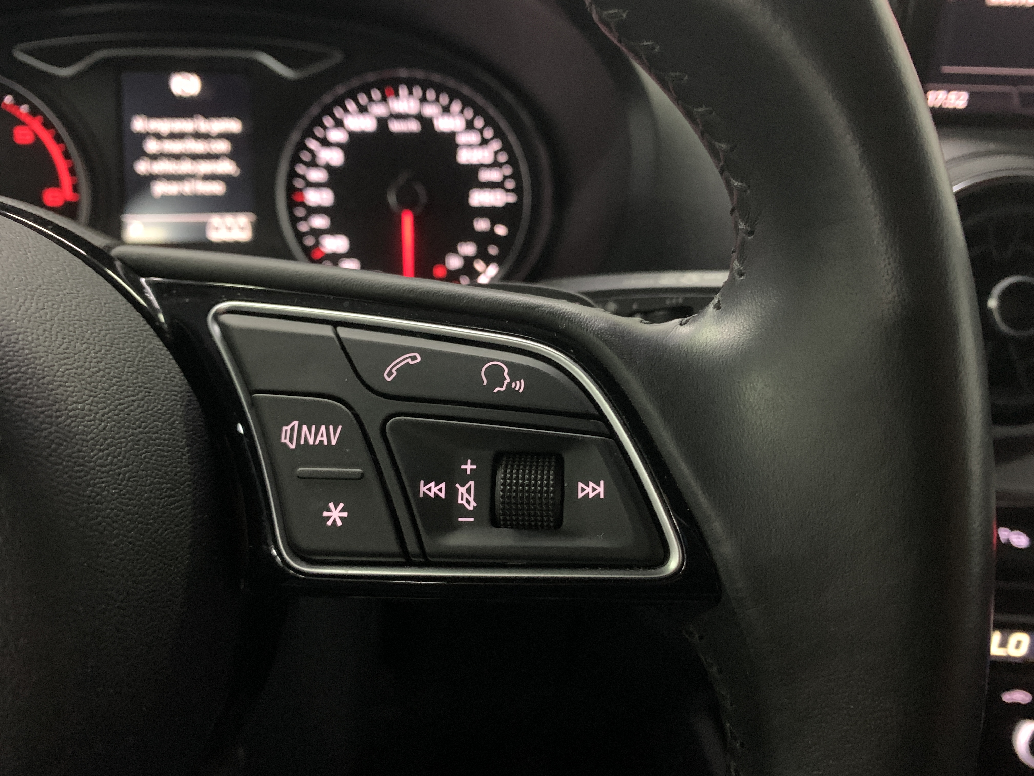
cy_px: 388
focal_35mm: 26
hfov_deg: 67.3
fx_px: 777
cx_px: 517
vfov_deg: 53.1
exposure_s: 1/20
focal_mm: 4.25
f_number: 1.8
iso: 800
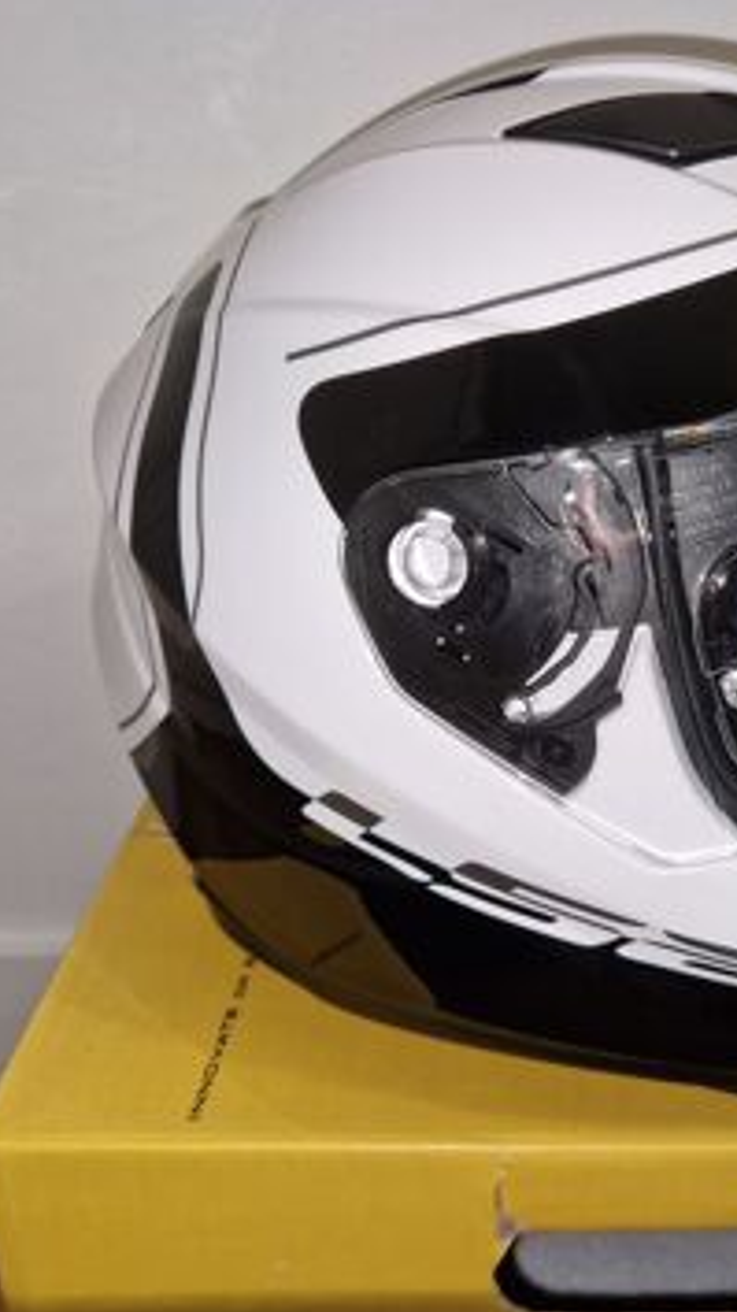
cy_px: 652
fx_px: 1182
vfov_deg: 58.0
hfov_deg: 34.0
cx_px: 548
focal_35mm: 34
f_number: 1.8
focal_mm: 5.4
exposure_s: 1/100
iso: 200
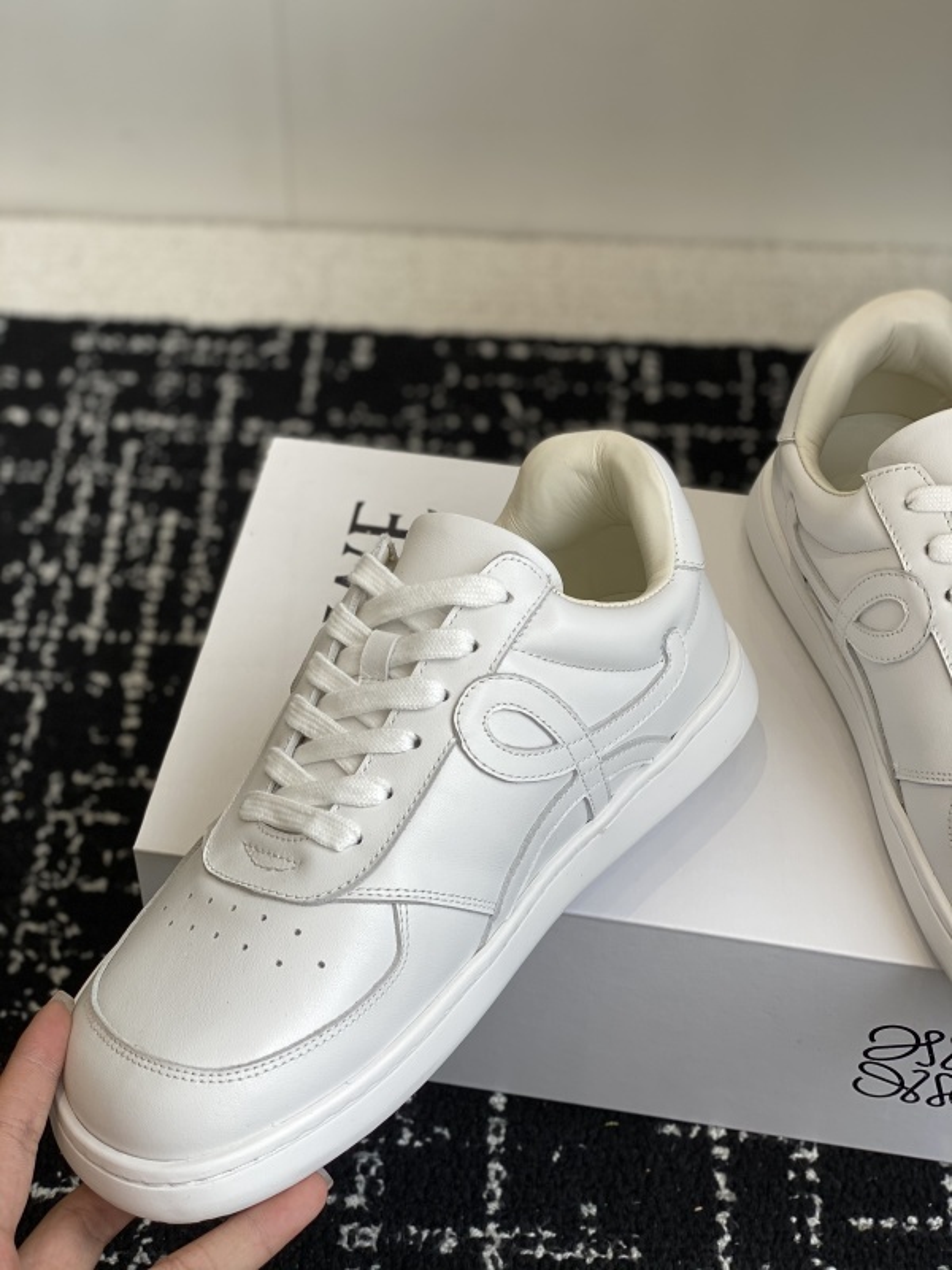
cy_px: 635
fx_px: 1907
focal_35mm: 52
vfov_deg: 36.8
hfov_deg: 28.0
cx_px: 476
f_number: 2
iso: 20
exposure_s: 1/213
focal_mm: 6
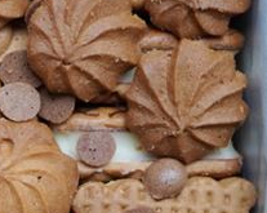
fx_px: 1468
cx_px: -129
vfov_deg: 8.3
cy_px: 210
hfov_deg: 10.1
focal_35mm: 186
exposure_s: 1/60
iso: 640
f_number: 3.5
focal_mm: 30
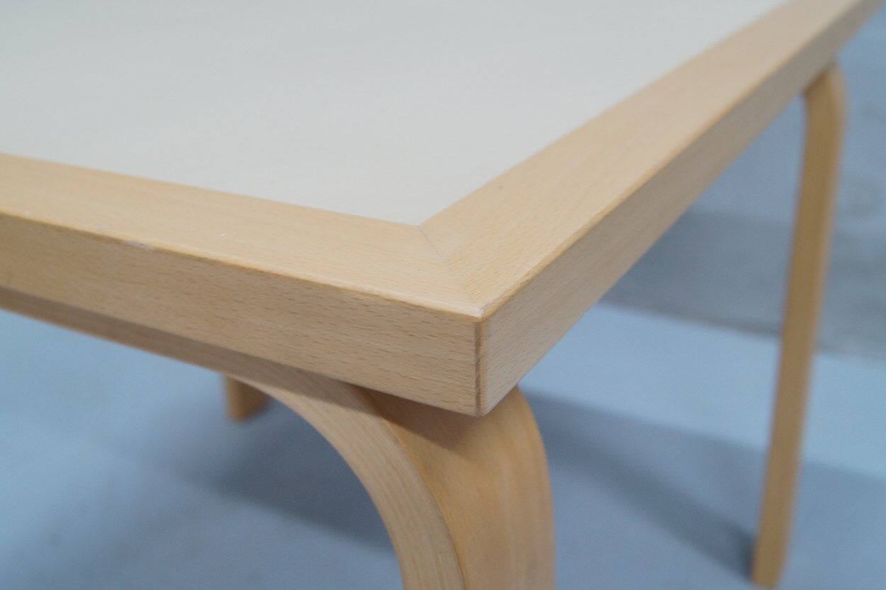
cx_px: 443
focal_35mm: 39
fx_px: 959
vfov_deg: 34.2
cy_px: 295
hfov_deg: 49.6
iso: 400
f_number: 6.3
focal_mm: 26
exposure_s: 1/6
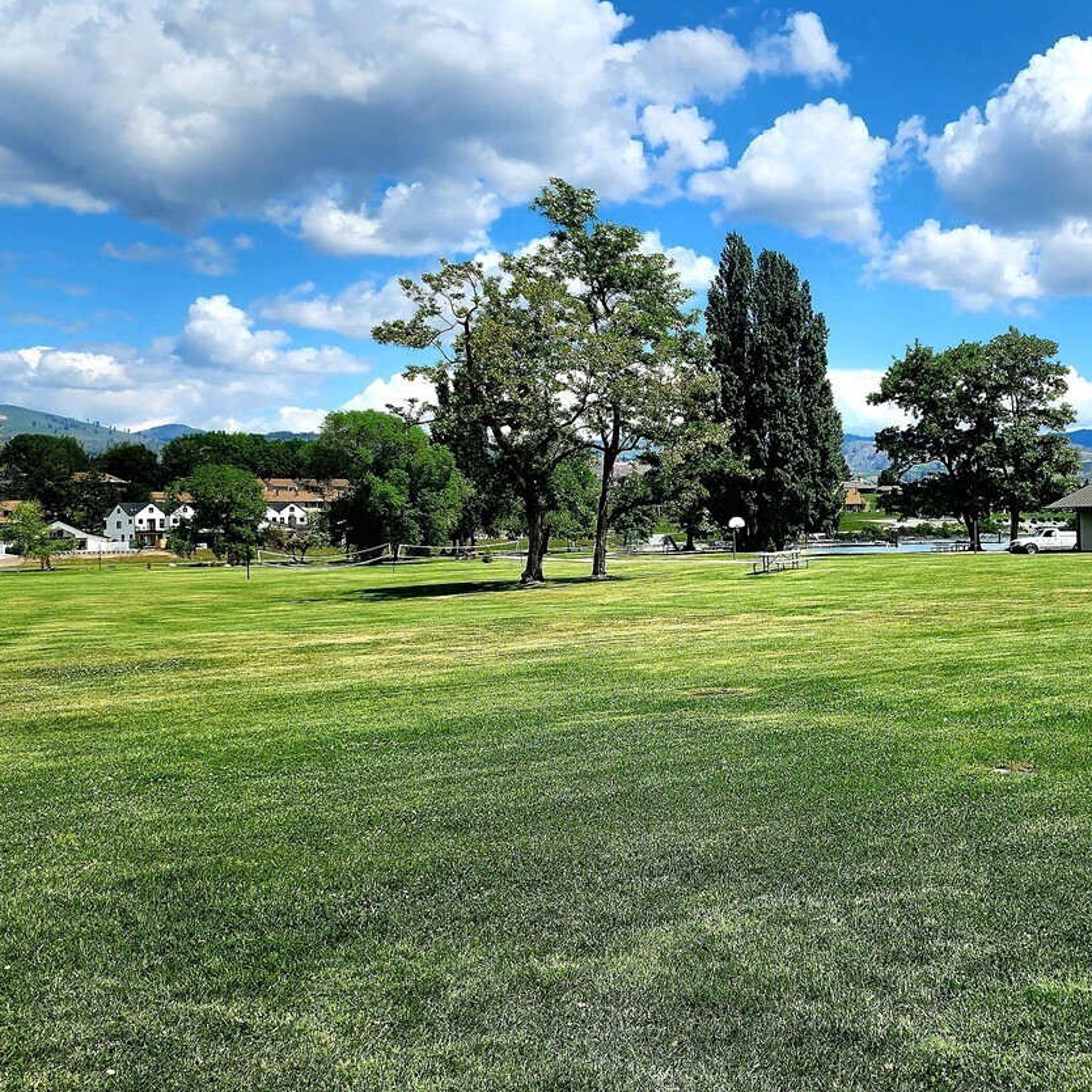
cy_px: 512
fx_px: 1392
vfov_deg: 42.8
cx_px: 914
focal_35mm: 39
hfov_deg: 40.6
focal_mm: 6.4
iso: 12
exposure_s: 1/2000
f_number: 1.8
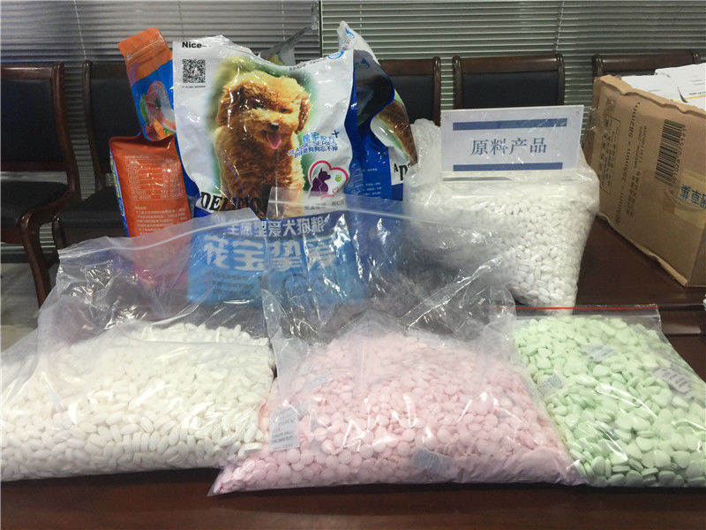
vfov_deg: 48.2
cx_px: 353
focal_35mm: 29
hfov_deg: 61.7
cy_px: 265
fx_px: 591
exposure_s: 1/17
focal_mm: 4.15
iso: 50
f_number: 2.2
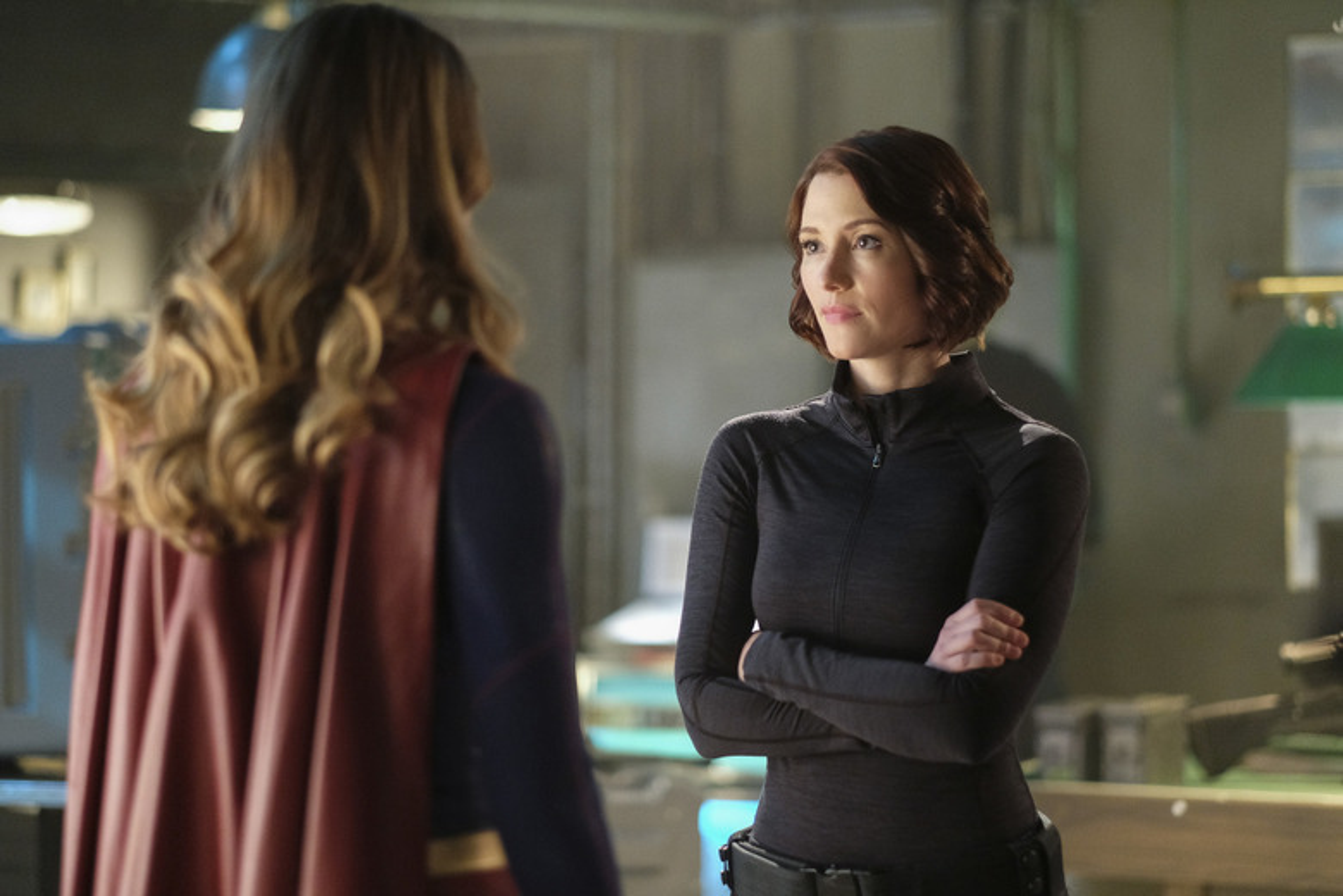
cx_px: 672
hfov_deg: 24.2
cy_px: 448
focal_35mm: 84
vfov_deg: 16.3
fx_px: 3133
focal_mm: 56
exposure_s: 1/125
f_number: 1.2
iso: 2500
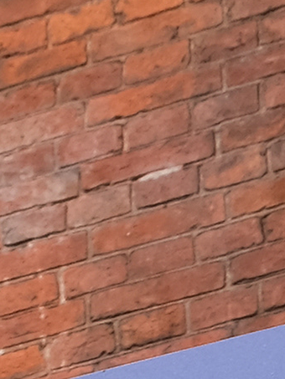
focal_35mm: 287
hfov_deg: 5.1
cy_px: 473
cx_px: -123
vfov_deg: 6.8
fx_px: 3149
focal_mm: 31.5
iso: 200
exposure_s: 1/250
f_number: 13
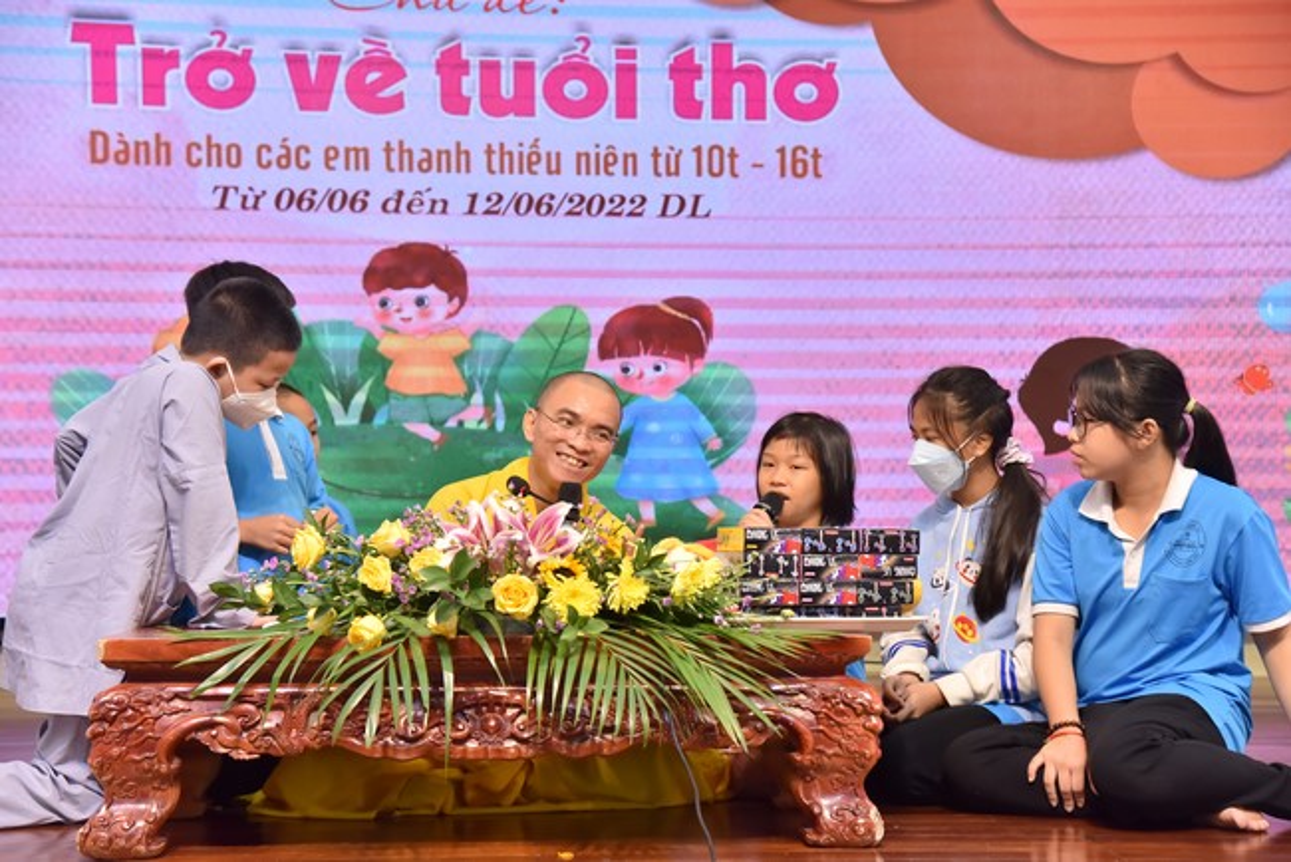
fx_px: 2368
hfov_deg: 30.5
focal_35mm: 66
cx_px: 646
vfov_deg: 20.6
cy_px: 431
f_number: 5
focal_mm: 66
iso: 2000
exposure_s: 1/125
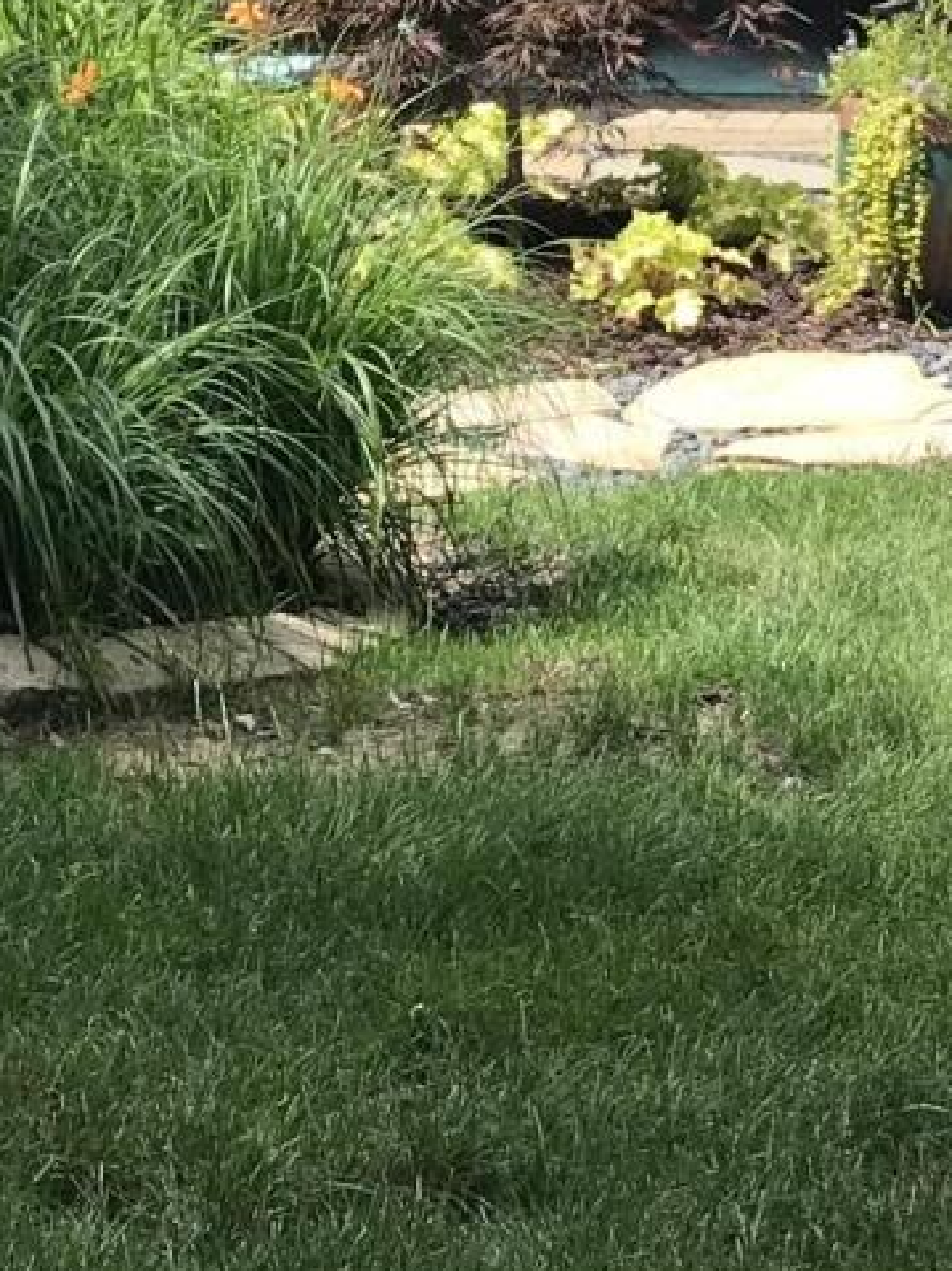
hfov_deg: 12.6
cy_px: -72
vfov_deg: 16.4
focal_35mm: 117
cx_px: 225
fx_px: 4292
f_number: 1.8
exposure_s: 1/833
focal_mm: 3.99
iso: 20
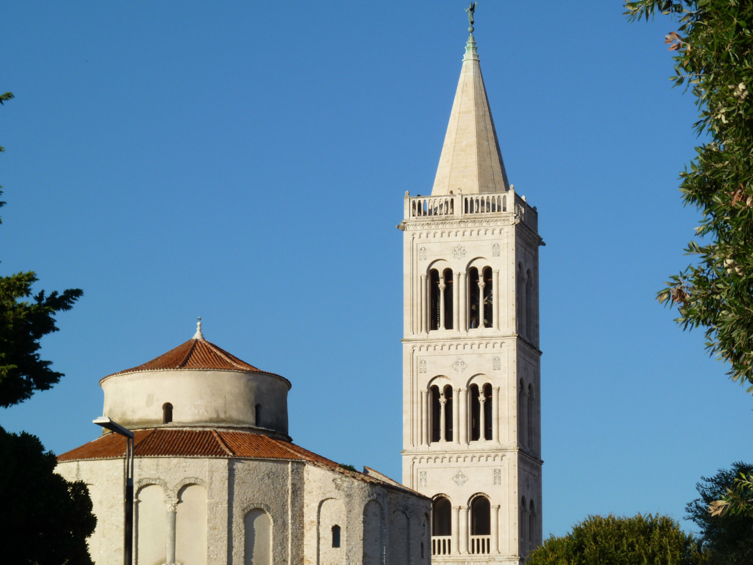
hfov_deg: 14.7
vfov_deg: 11.1
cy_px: 282
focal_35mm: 134
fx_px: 2915
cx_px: 376
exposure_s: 1/500
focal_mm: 23.7
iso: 80
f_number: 5.6
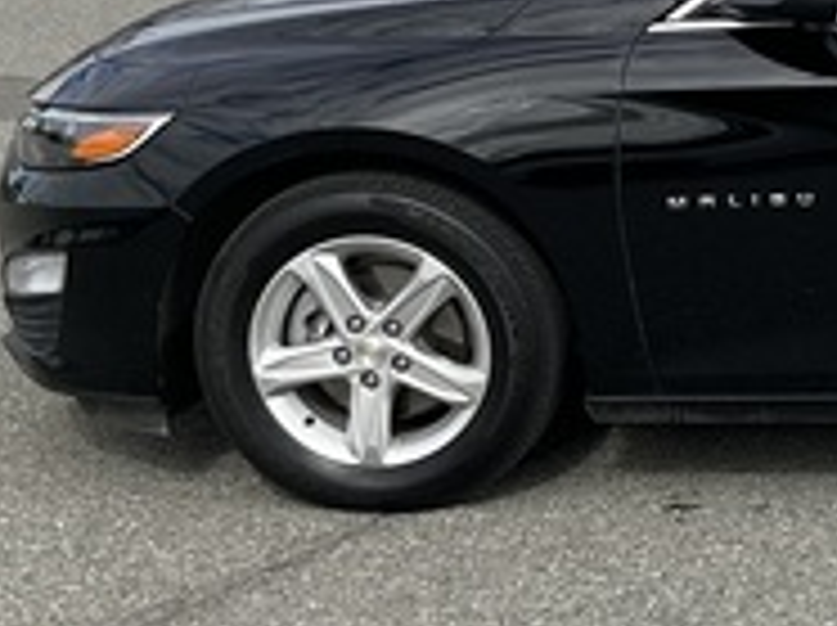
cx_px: 1184
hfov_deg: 17.9
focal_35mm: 100
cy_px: 144
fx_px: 2415
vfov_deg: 14.7
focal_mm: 3
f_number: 1.8
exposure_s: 1/1912
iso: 25
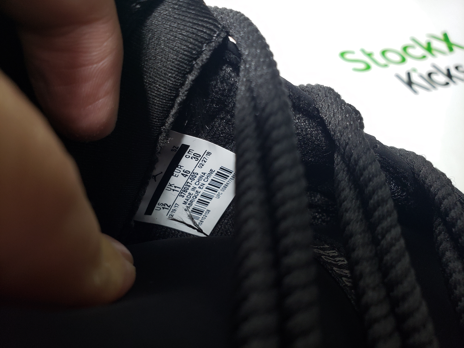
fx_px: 349
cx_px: 232
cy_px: 174
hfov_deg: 67.3
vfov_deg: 53.1
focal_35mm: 26
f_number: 2.4
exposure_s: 1/100
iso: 160
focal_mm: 4.3
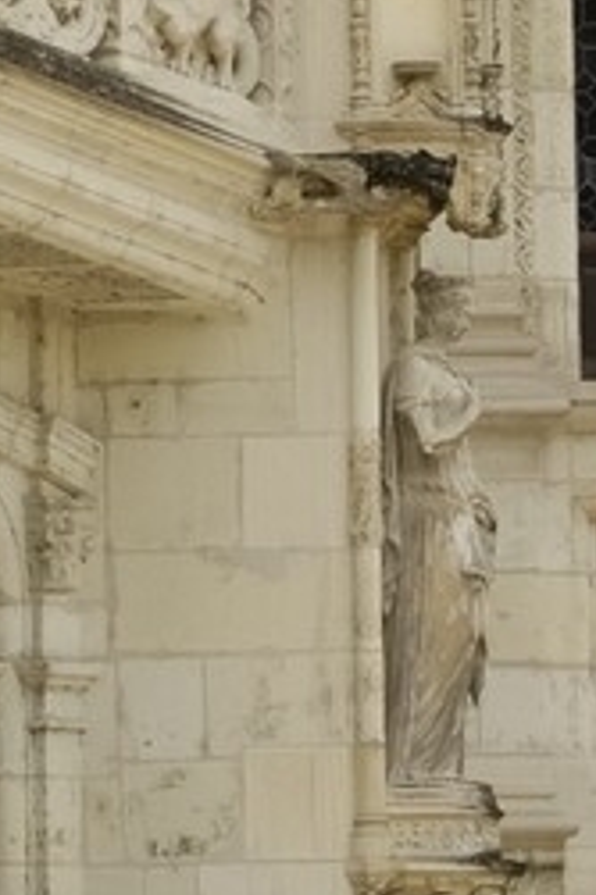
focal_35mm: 822
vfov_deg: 2.5
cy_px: -1262
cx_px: -1003
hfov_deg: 1.7
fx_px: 20440
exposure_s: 1/60
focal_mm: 86
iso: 100
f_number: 11
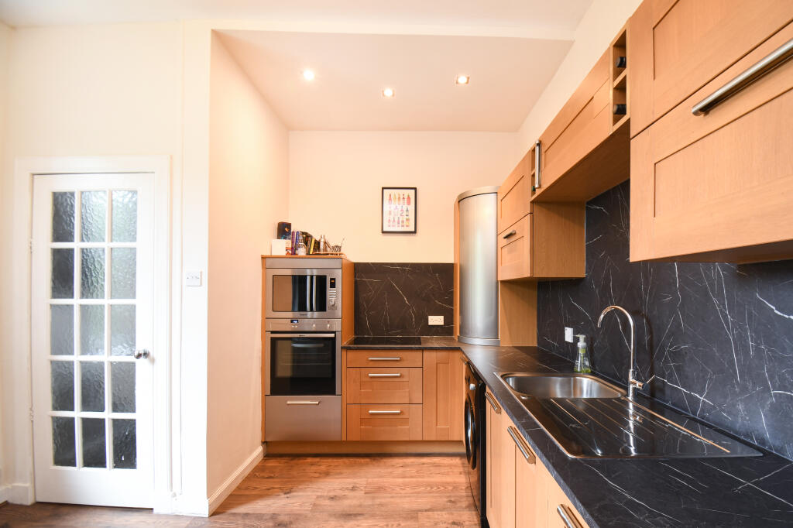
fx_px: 330
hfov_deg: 100.4
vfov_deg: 77.3
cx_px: 396
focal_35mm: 15
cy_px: 264
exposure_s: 1/3
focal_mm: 10
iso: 320
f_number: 9
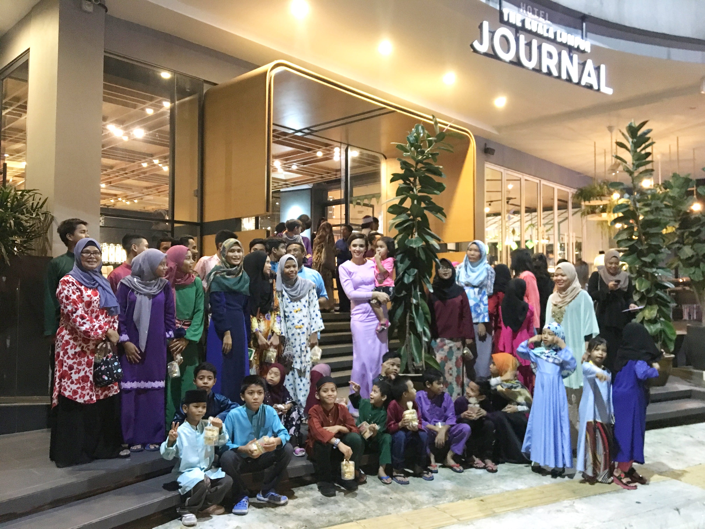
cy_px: 264
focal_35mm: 29
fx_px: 591
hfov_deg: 61.7
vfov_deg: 48.2
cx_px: 352
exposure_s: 1/17
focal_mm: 4.15
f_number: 2.2
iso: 400
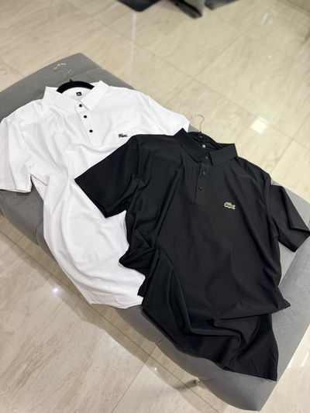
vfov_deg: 71.6
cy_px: 206
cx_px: 155
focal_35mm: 24
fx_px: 286
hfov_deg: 56.8
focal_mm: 6.76
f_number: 1.78
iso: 200
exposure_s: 1/100
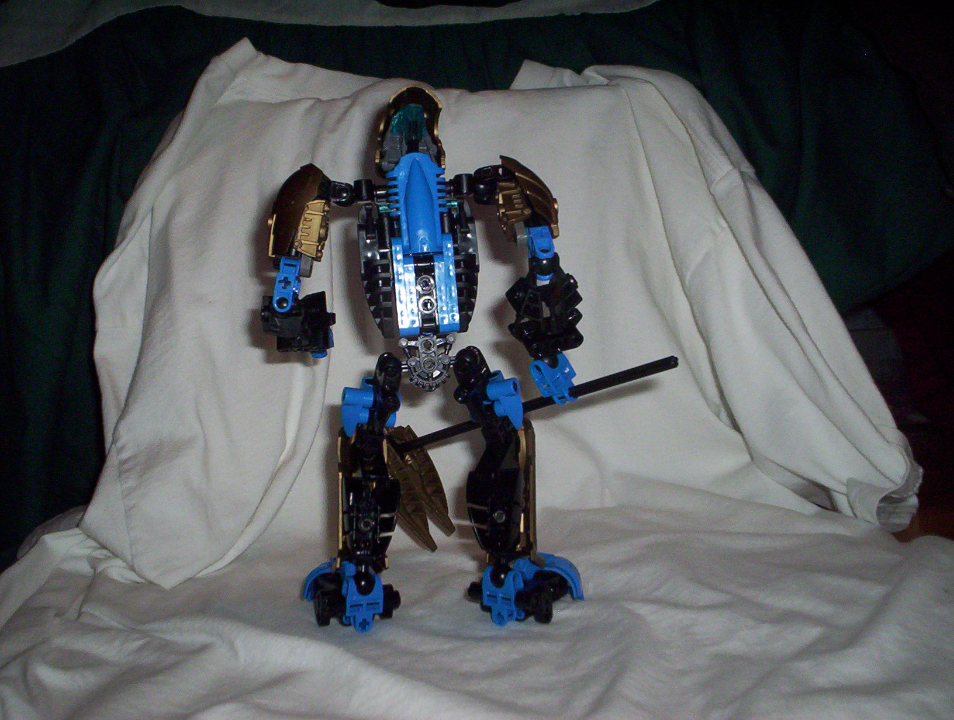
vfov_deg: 37.9
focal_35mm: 38
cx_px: 477
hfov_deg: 48.9
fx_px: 1050
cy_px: 360
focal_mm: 4.99
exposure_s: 1/60
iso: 140
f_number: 4.5
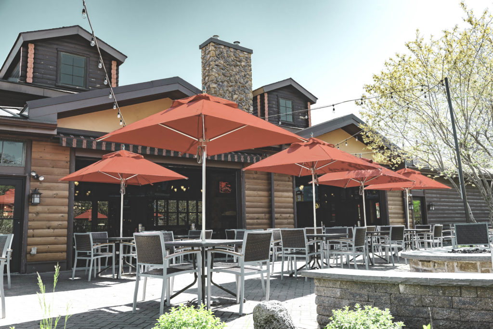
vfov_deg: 41.1
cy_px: 164
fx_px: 438
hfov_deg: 58.7
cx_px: 246
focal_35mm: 32
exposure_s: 1/320
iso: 100
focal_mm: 32
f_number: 6.3
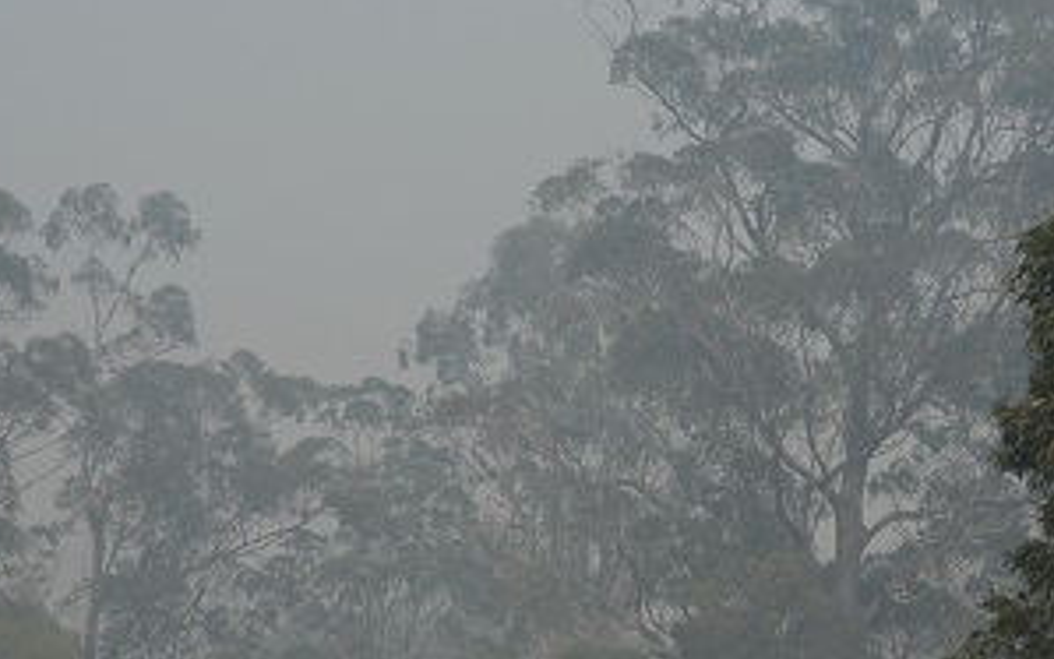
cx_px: 613
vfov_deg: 7.9
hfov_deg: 12.6
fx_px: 4765
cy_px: 488
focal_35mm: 166
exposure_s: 1/640
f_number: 6.3
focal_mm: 65
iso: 100
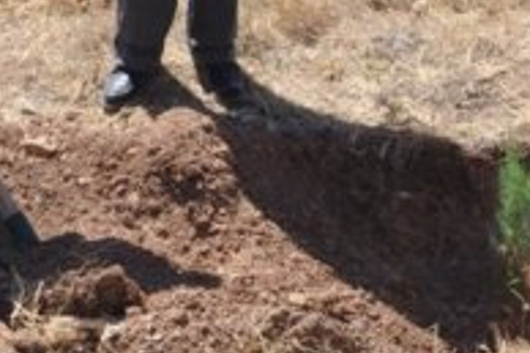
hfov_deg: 18.8
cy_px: -103
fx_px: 1603
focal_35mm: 109
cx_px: 303
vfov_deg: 12.2
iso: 200
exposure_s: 1/400
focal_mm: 22
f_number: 10
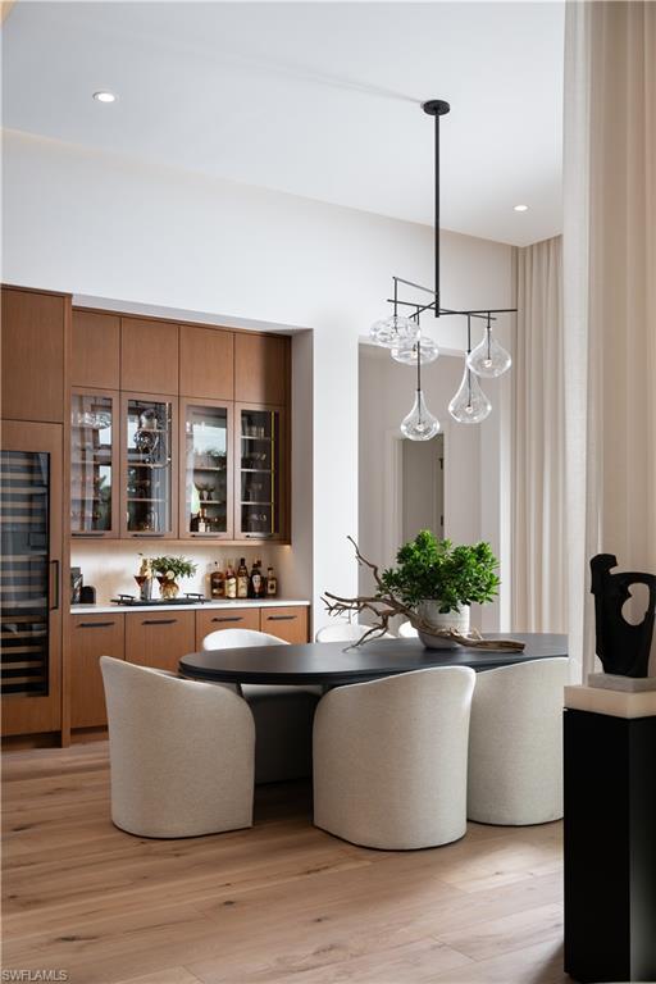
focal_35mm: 34
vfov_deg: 55.1
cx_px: 328
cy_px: 492
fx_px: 943
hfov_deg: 38.4
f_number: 8
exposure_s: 1/160
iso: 250
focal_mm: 34.5
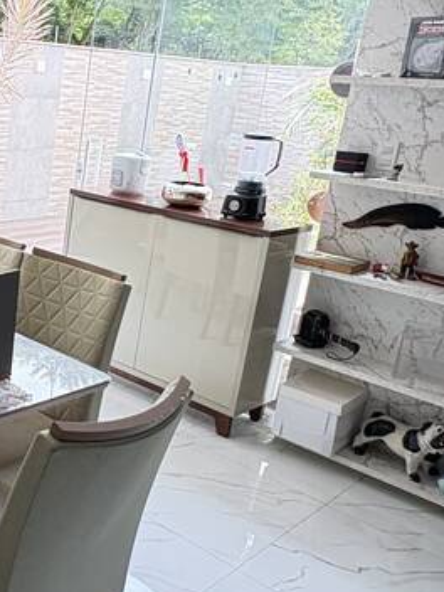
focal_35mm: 43
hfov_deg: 29.8
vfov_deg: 43.8
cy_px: 286
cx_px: -59
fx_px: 735
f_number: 2.2
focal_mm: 2.22
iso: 125
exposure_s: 1/131
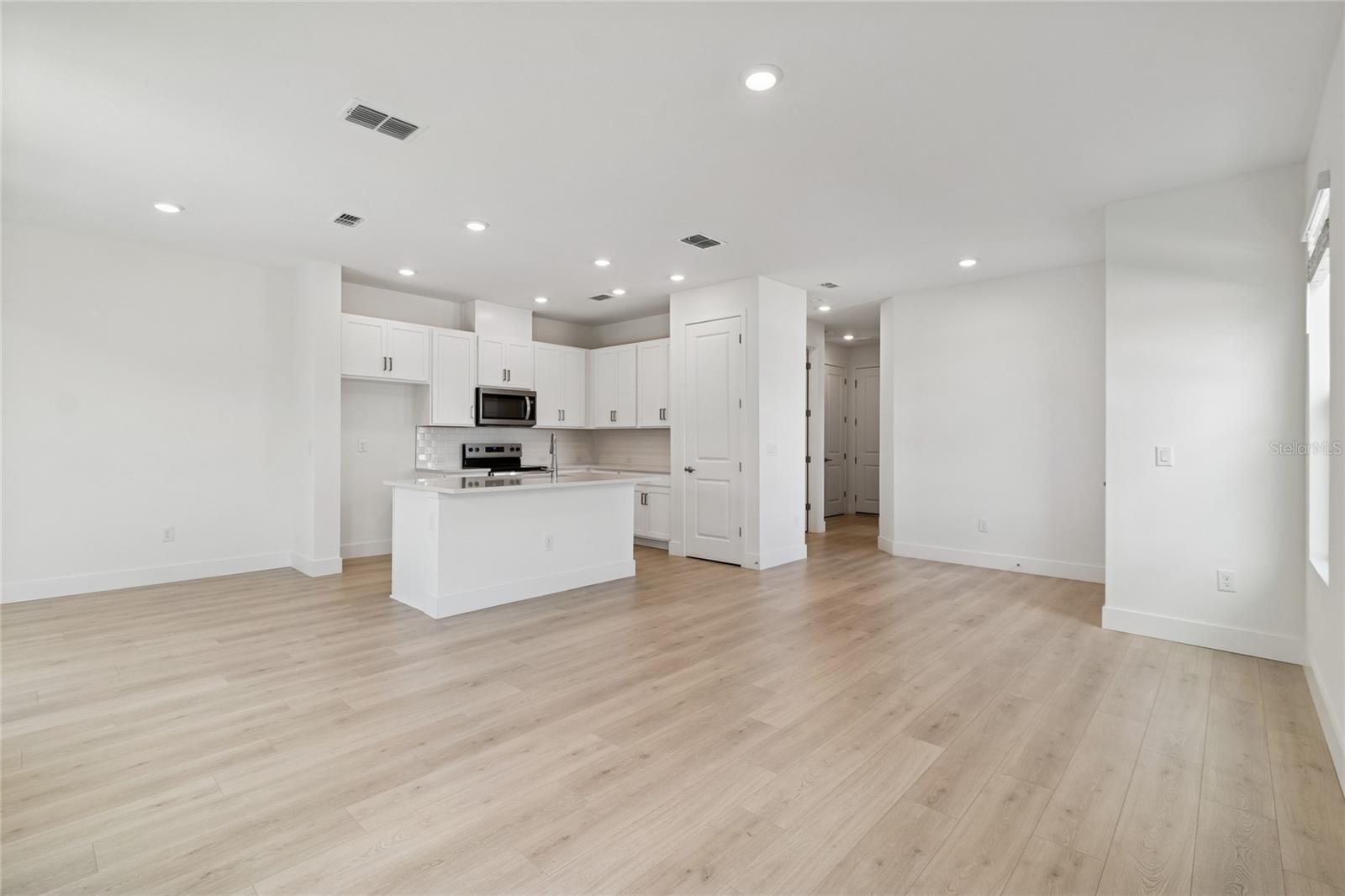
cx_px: 672
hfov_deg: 100.4
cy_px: 448
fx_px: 560
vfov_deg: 77.3
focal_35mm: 15
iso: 100
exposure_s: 1/25
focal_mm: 10
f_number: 7.1
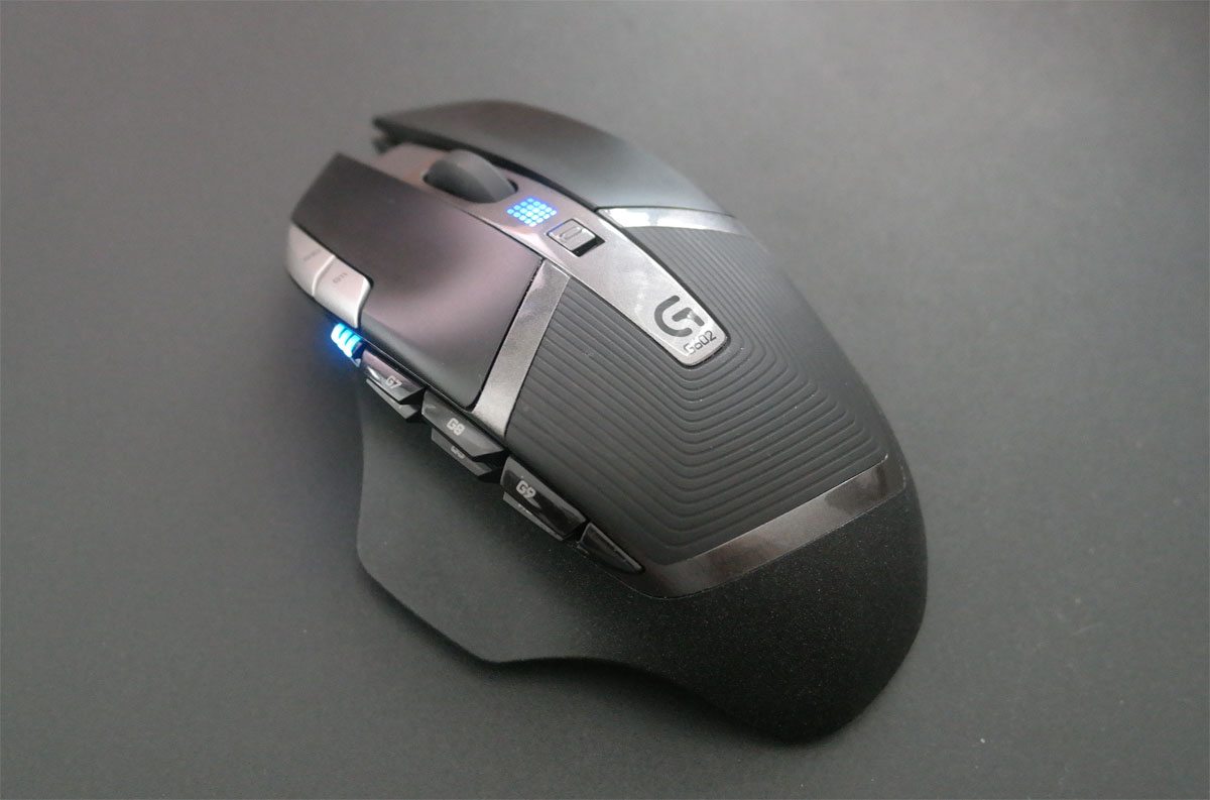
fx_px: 1006
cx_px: 605
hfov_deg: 62.1
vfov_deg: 43.4
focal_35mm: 30
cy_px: 400
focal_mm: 20
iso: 1600
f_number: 3.5
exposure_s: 1/40
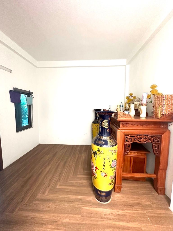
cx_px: 86
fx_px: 93
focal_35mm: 14
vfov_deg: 102.1
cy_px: 116
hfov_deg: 85.7
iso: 250
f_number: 2.2
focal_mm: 2.22
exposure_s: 1/100
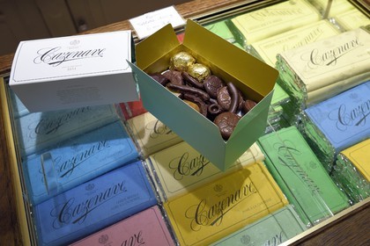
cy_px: 123
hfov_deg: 58.7
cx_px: 185
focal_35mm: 32
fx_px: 329
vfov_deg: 41.1
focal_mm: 32
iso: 800
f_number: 8
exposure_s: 1/30
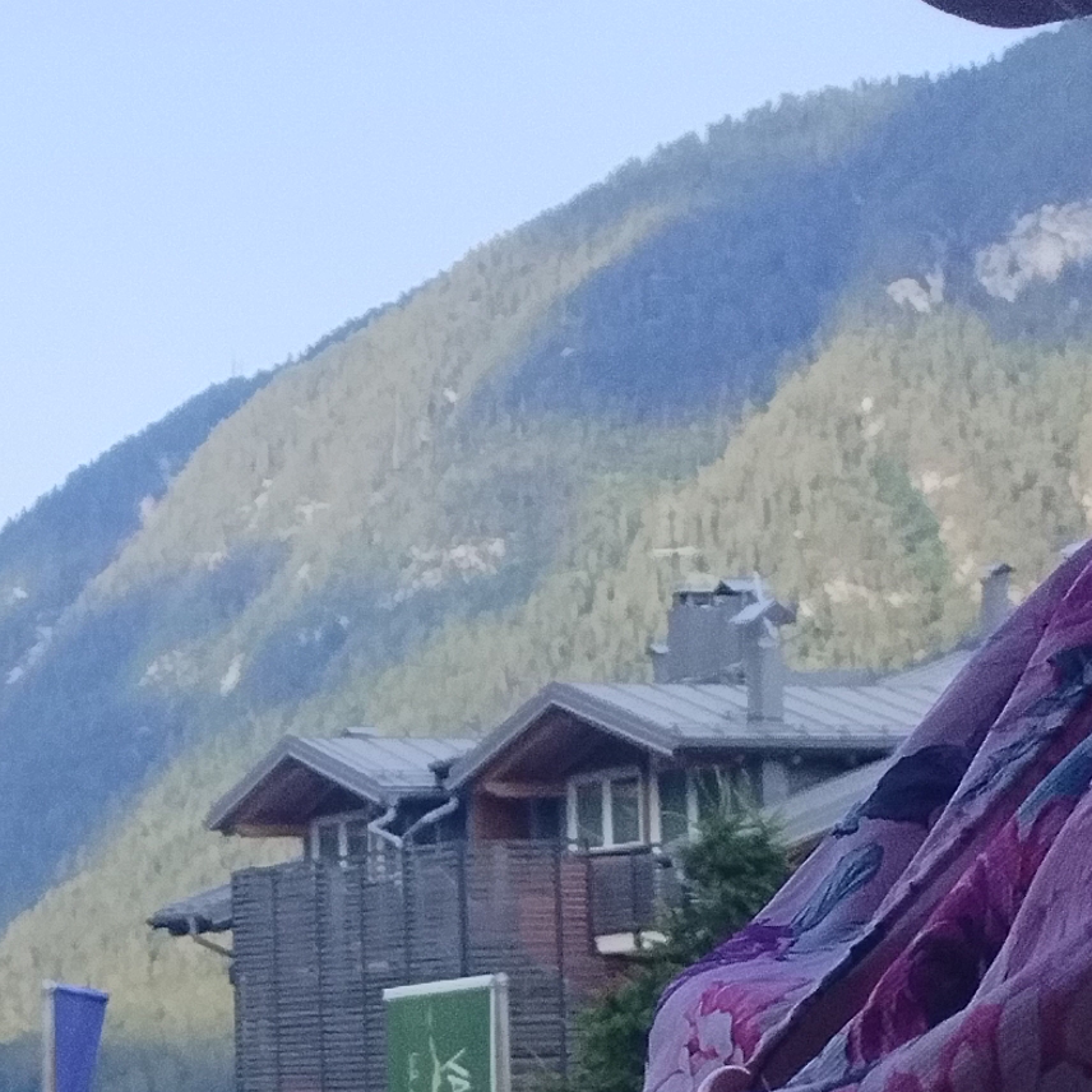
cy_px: 973
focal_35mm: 110
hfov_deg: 15.3
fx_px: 3926
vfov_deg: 15.7
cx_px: -173
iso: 100
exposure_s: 1/601
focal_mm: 4.25
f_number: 1.8
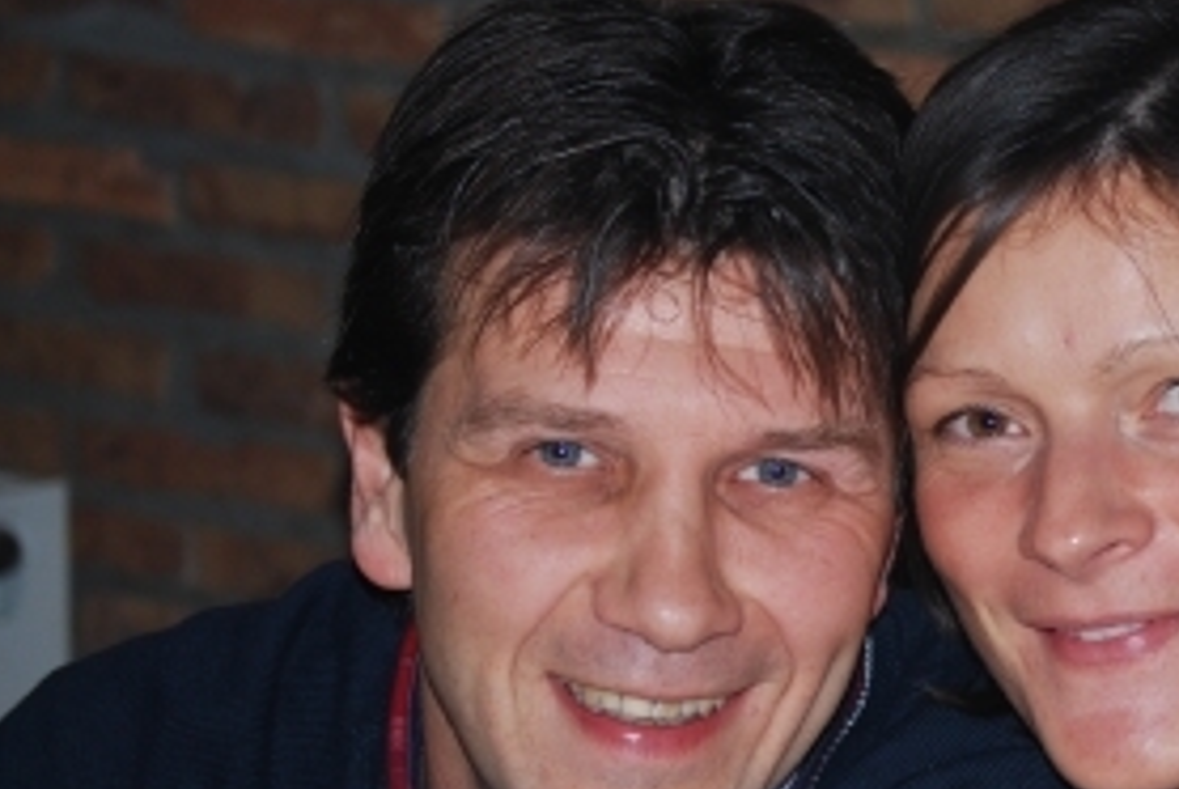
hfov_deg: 11.4
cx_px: 1179
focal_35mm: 178
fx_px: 5838
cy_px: 592
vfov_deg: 7.7
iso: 200
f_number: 4
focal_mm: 55
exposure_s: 1/60
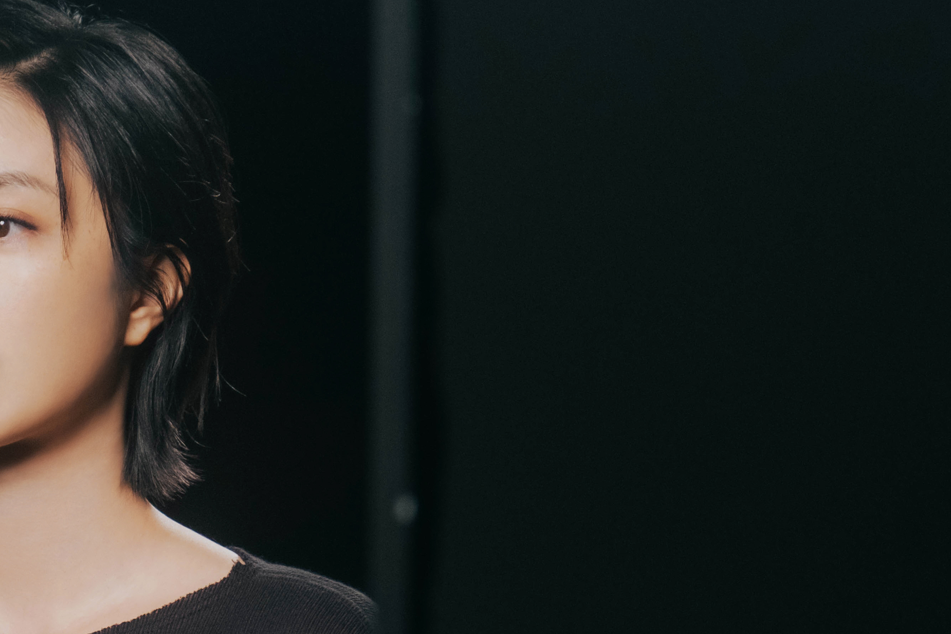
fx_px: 7397
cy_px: 494
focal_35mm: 280
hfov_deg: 7.3
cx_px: 57
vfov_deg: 4.9
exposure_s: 1/125
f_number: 4
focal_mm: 80
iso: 1250
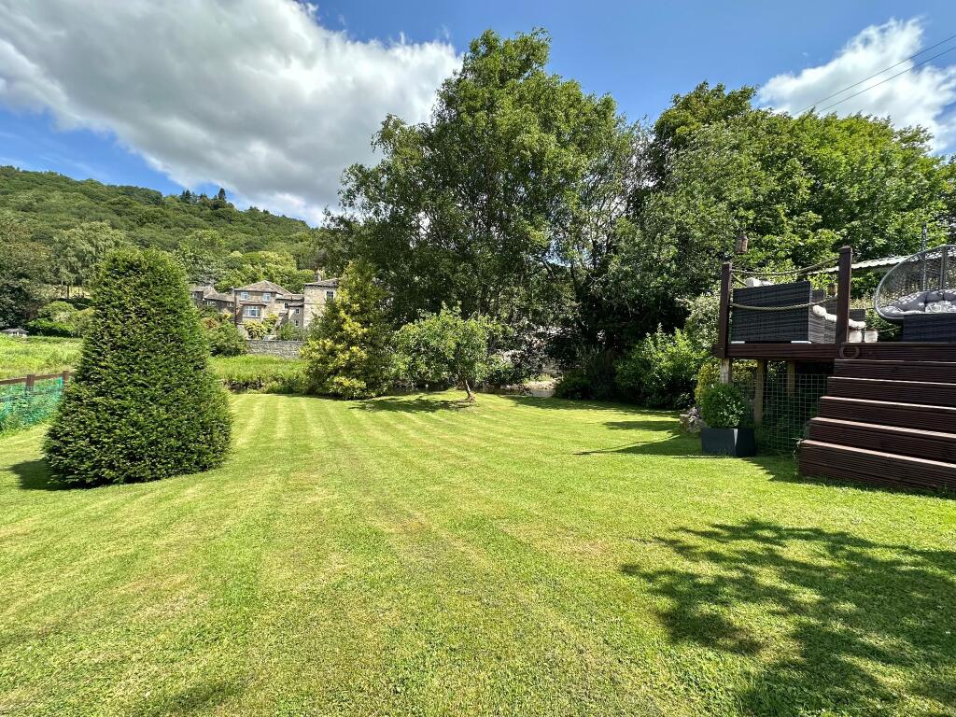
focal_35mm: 14
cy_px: 358
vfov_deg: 85.7
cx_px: 478
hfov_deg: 102.1
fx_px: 387
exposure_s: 1/774
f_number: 2.2
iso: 40
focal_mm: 2.22
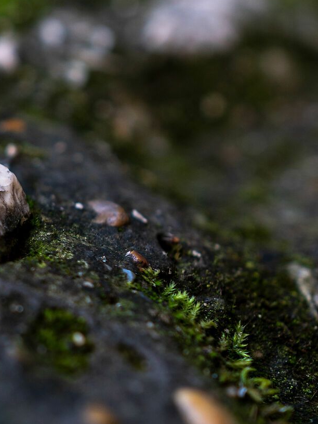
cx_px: -173
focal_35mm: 148
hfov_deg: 9.7
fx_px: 1818
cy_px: 195
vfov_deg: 13.3
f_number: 2.8
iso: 100
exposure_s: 1/160
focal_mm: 35
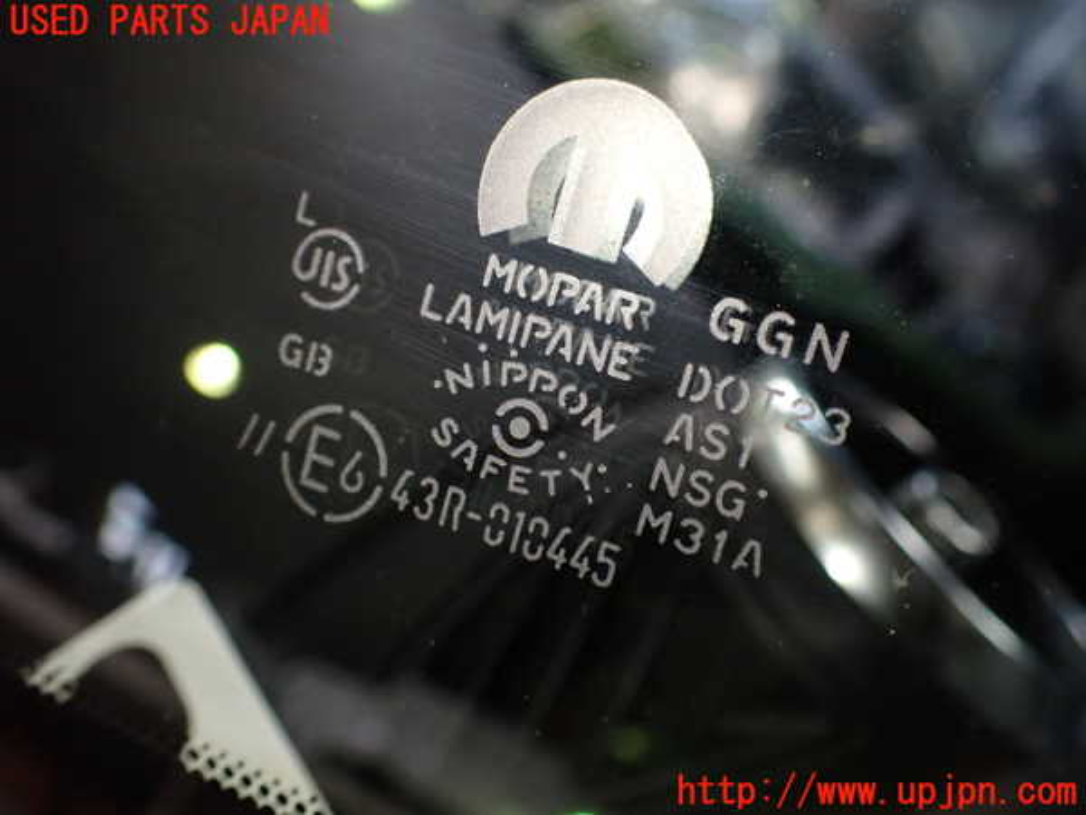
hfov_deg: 60.0
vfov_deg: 46.8
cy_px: 408
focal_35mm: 30
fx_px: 941
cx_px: 543
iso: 320
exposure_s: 1/125
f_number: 2.3
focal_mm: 5.4
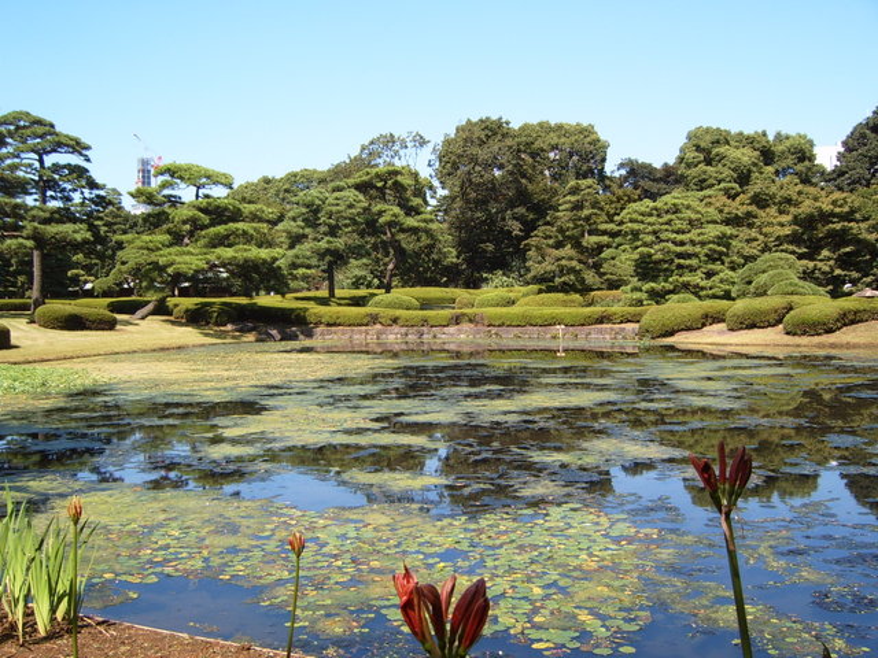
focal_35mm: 37
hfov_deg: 50.1
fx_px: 938
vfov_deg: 38.7
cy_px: 329
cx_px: 439
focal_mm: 6.2
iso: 63
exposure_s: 1/125
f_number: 6
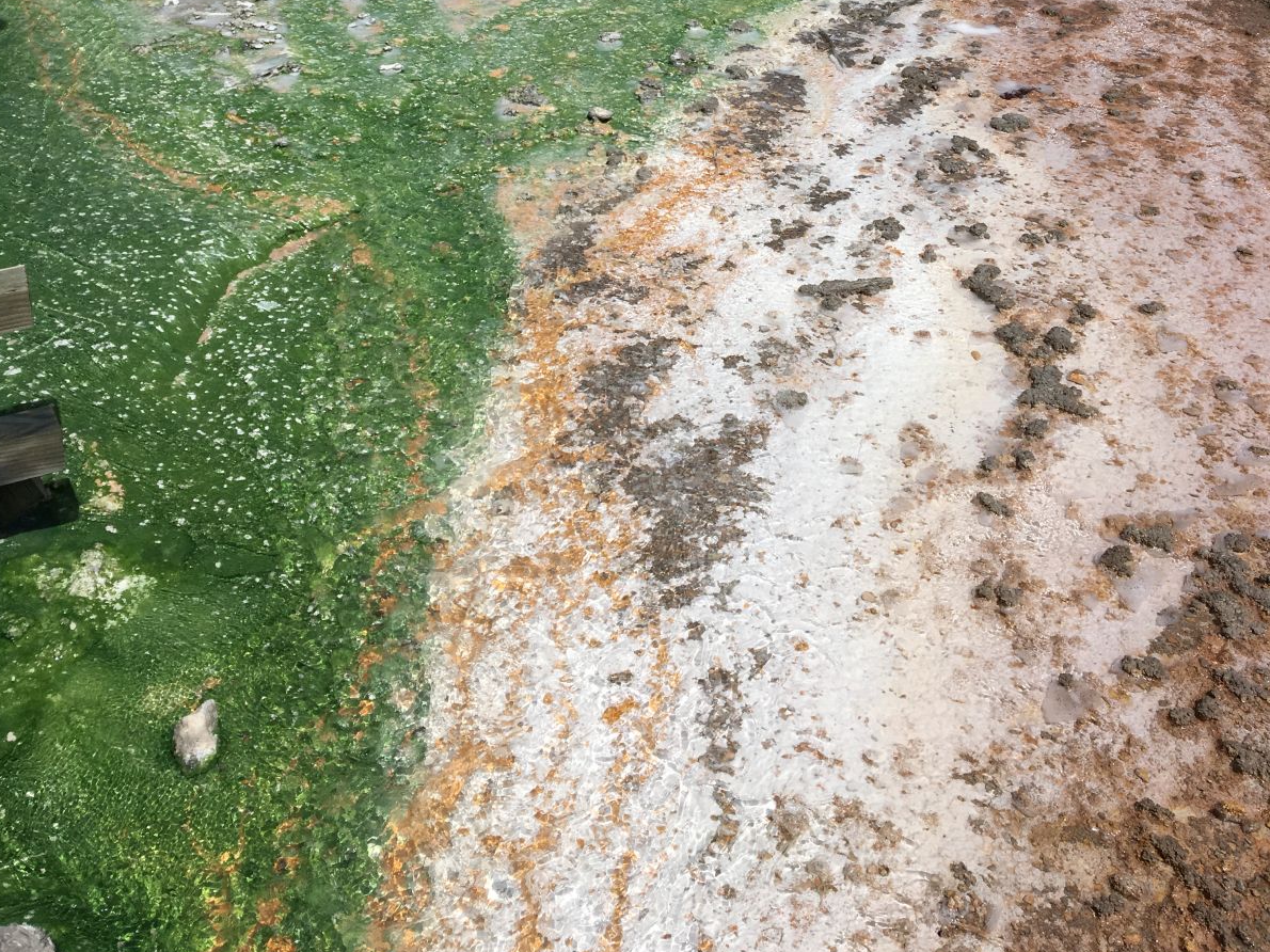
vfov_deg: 34.9
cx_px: 632
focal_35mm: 39
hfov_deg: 47.9
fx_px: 1431
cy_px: 110
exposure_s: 1/5495
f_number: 2.2
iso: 25
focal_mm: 4.15
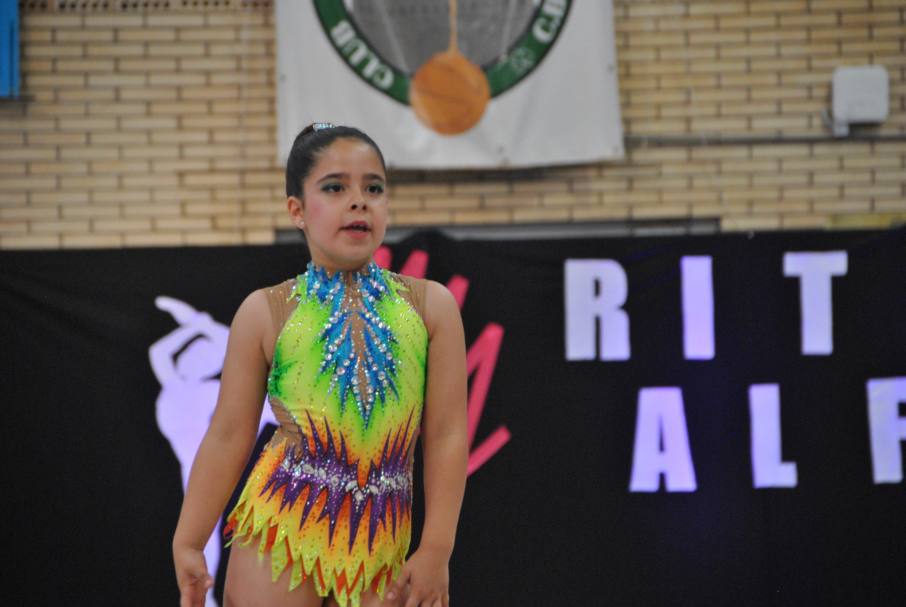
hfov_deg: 9.8
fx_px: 5291
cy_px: 304
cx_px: 453
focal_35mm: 210
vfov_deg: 6.6
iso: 800
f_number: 6
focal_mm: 140
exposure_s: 1/160
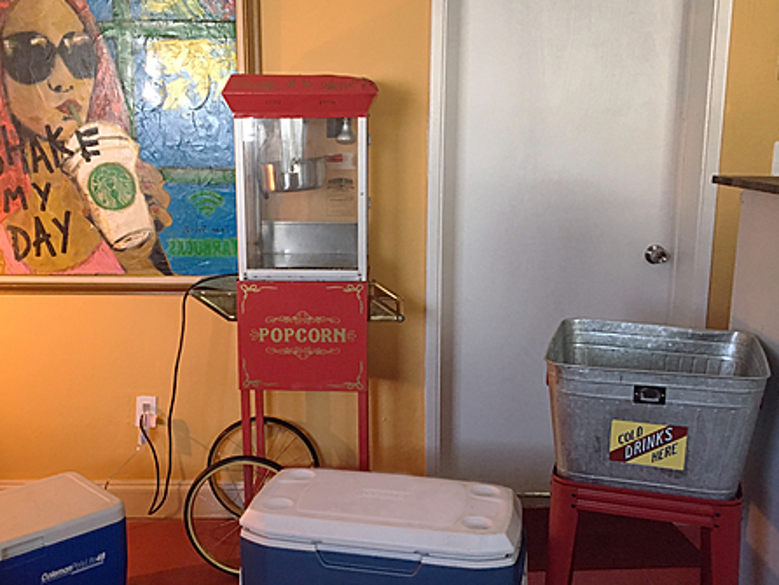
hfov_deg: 47.7
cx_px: 327
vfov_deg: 36.8
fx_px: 878
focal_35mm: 39
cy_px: 311
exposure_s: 1/30
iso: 160
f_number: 2.2
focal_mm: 4.15
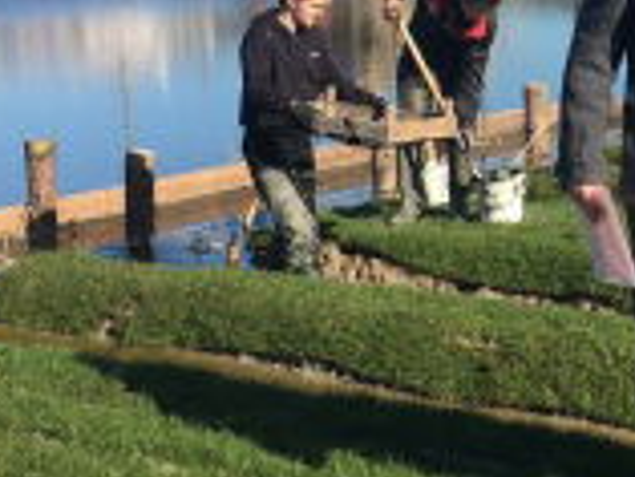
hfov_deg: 20.6
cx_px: 627
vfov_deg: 16.0
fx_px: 1689
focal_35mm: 92
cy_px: 107
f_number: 2.2
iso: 25
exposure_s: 1/1261
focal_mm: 4.15
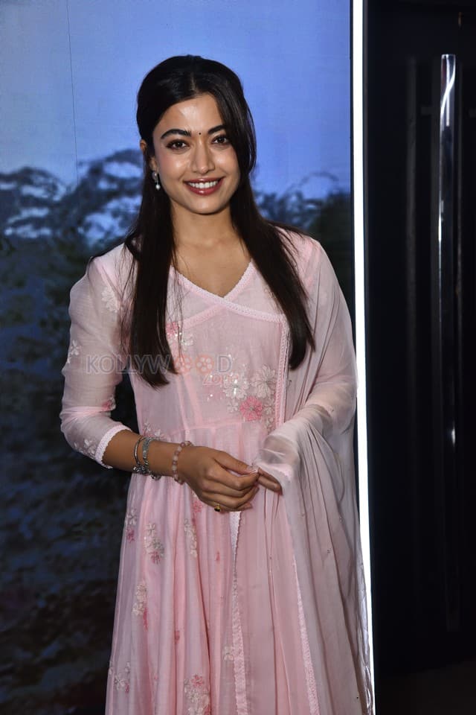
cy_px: 358
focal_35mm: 58
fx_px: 1150
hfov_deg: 23.4
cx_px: 238
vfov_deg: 34.5
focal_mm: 58
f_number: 6.3
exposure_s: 1/125
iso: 1250
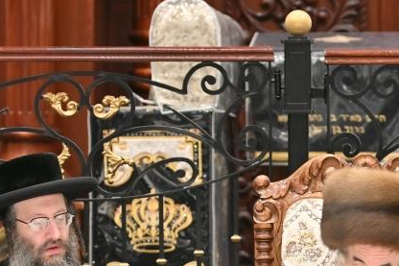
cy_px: 326
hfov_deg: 5.0
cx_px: 394
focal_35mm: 414
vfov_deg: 3.3
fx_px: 4586
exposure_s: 1/320
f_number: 2.8
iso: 250
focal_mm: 112
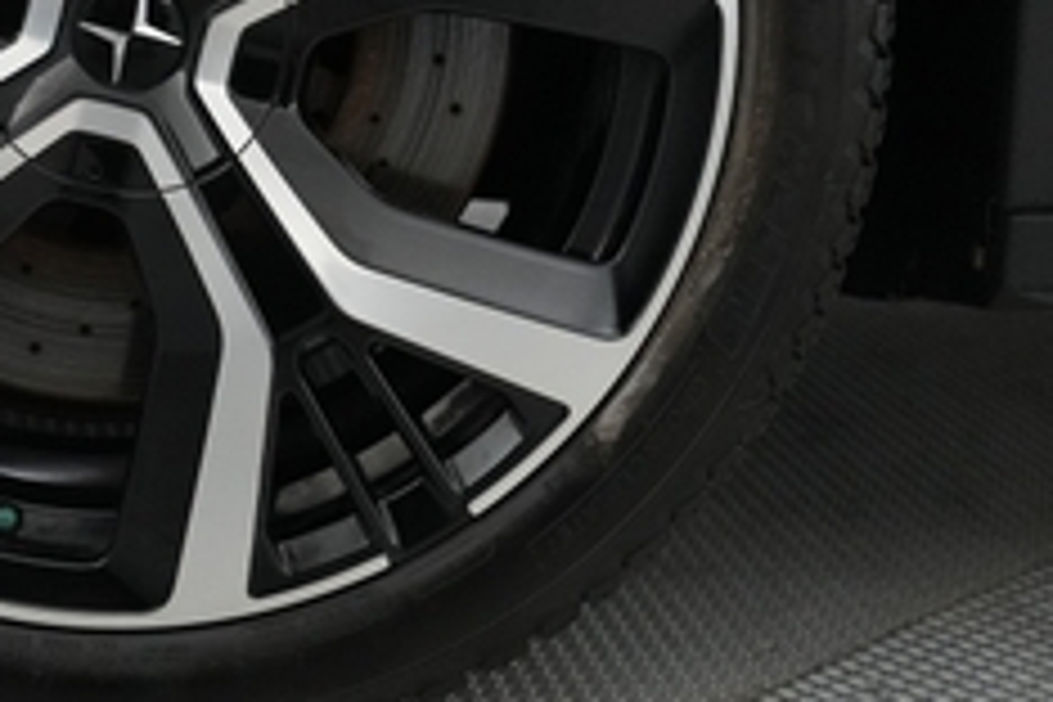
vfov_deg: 18.7
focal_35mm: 71
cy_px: 22
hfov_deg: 27.6
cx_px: 153
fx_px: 2077
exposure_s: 1/400
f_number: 2.8
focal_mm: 26
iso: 6400
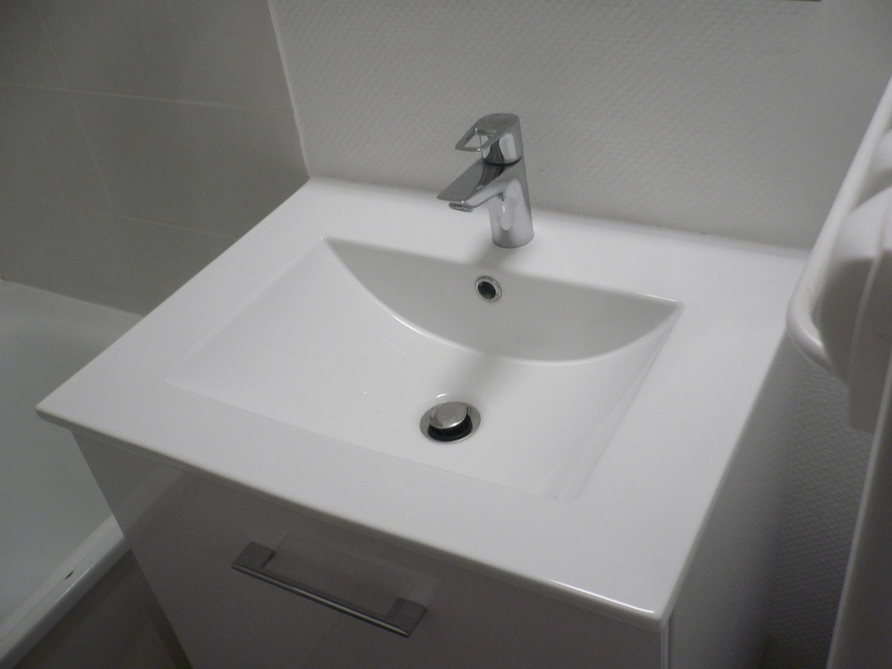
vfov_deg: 40.7
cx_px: 446
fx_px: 902
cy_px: 334
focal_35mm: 35
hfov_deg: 52.6
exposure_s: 1/15
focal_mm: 5.8
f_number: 2.8
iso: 150
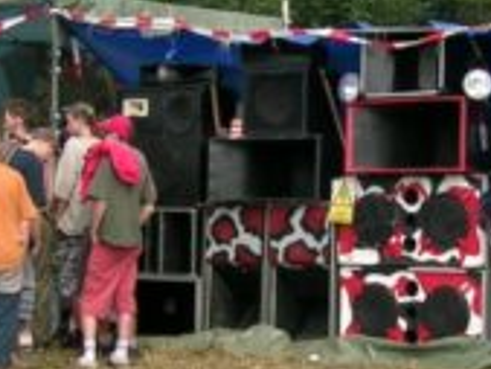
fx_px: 1618
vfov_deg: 13.0
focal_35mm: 114
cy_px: 205
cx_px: 381
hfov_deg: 17.1
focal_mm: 5.4
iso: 50
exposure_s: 1/200
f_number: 4.8
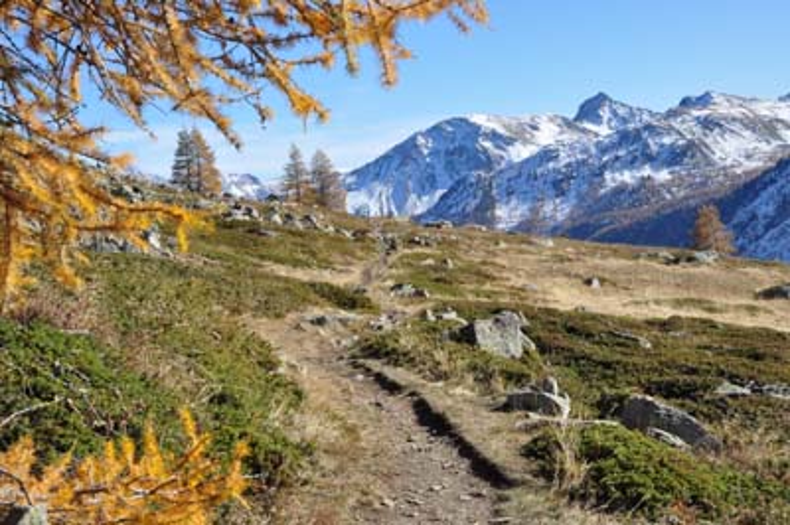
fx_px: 1151
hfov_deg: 37.9
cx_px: 395
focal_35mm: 52
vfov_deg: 25.7
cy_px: 262
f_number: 16
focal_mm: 35
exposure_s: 1/200
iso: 400
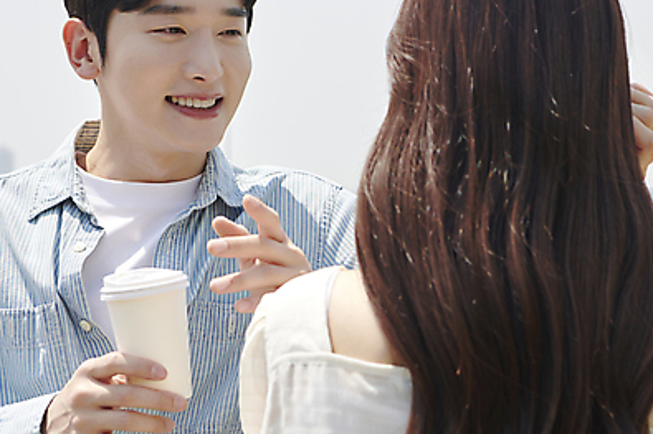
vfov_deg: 13.4
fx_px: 1849
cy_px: 149
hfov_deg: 20.0
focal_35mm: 102
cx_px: 381
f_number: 5.6
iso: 160
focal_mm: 56
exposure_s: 1/500
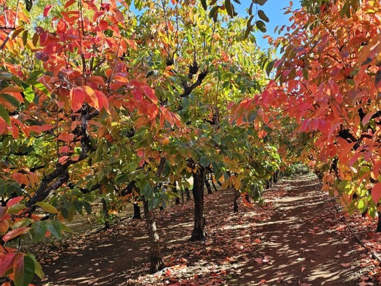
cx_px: 261
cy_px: 166
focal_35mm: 34
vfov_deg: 41.7
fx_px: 374
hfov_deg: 52.7
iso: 20
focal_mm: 6.3
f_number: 1.7
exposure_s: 1/199
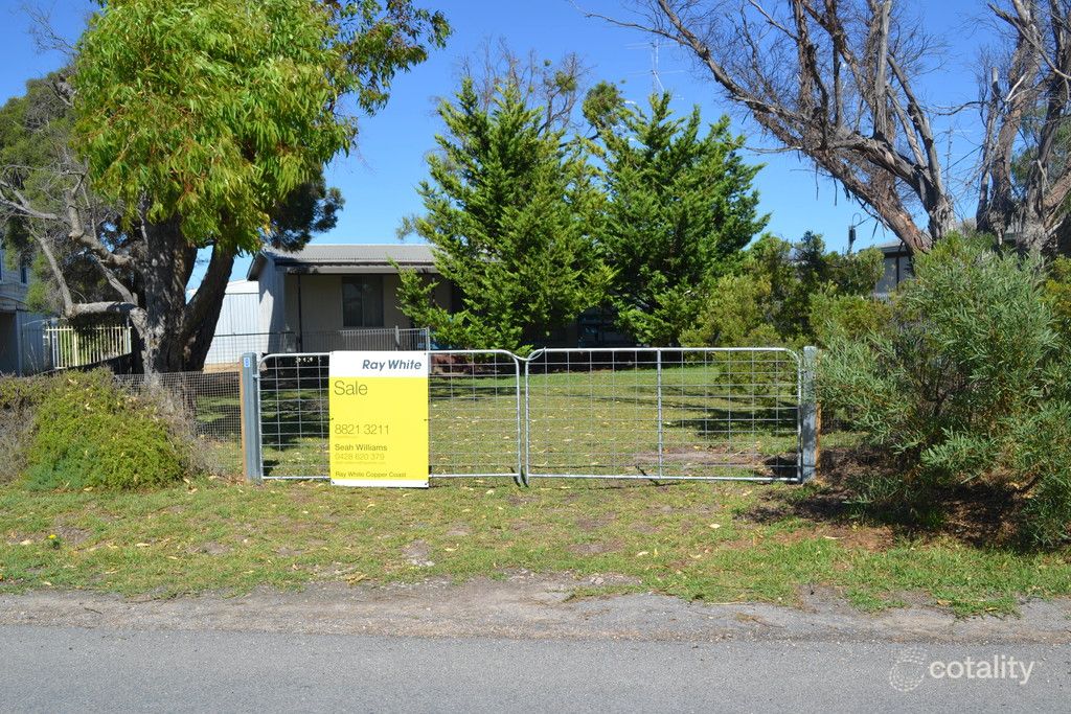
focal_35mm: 33
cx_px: 536
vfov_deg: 40.0
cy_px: 357
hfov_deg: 57.2
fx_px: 982
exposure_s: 1/250
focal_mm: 22
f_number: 8
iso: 100
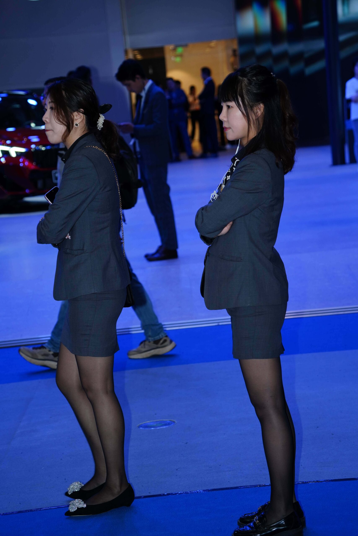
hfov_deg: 12.7
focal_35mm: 108
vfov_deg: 18.9
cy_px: 268
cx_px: 179
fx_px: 1610
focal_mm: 108
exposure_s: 1/200
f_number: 5.6
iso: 500
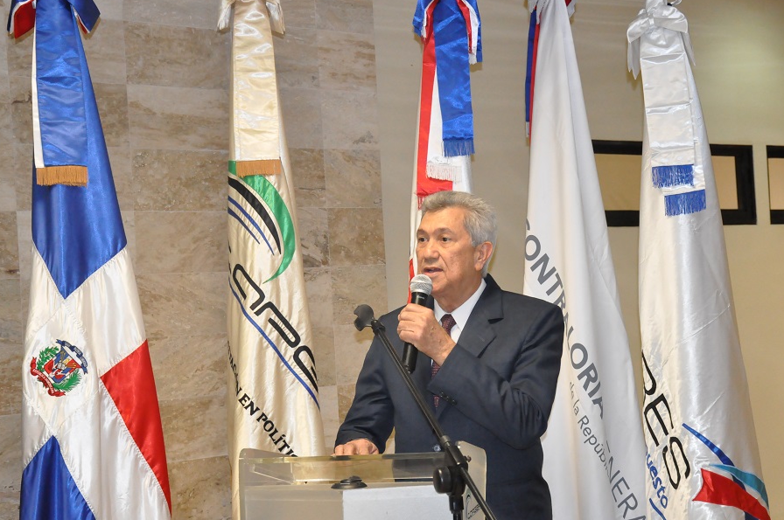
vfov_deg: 18.2
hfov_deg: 27.2
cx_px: 401
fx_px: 1622
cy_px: 262
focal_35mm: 75
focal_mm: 45
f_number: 5.6
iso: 3200
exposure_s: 1/100
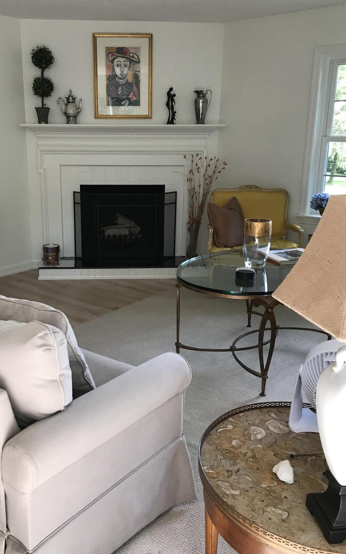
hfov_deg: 38.1
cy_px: 264
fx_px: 498
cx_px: 132
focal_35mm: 33
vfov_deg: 58.1
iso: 25
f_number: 1.8
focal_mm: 3.99
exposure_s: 1/30
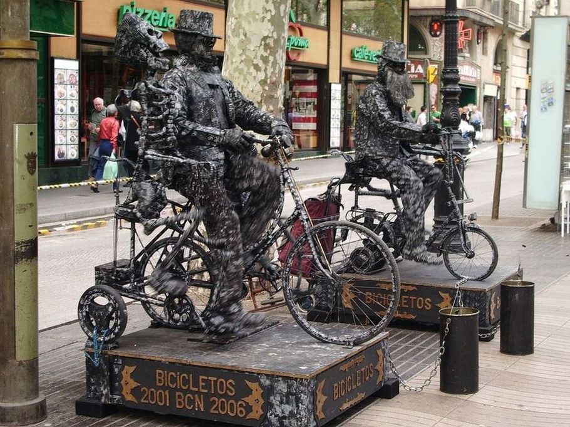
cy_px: 214
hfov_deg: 31.2
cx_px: 285
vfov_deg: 23.6
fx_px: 1020
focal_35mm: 62
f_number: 3.5
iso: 100
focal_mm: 10.2
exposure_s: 1/60
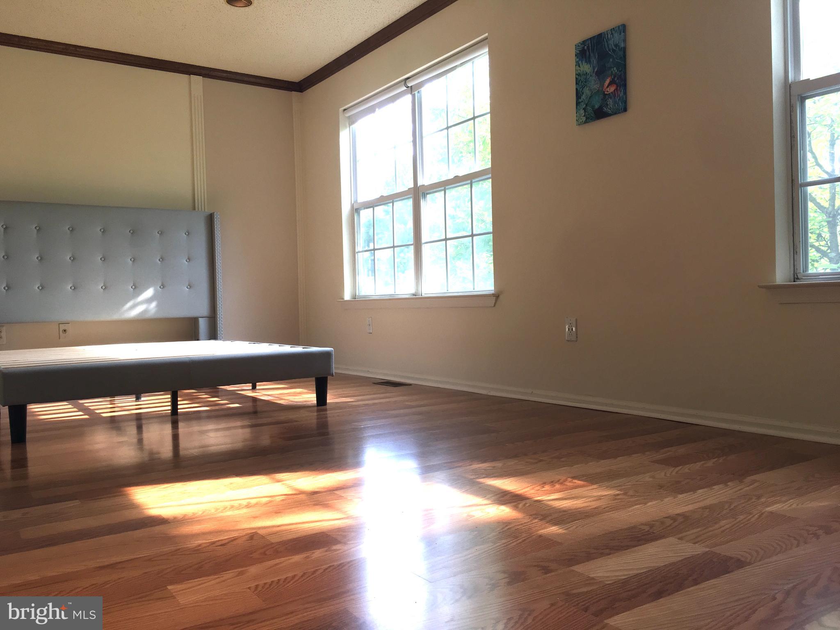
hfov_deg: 61.7
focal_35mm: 29
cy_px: 315
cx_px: 420
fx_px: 704
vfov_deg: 48.2
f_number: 2.2
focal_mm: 4.15
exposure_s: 1/120
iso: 32
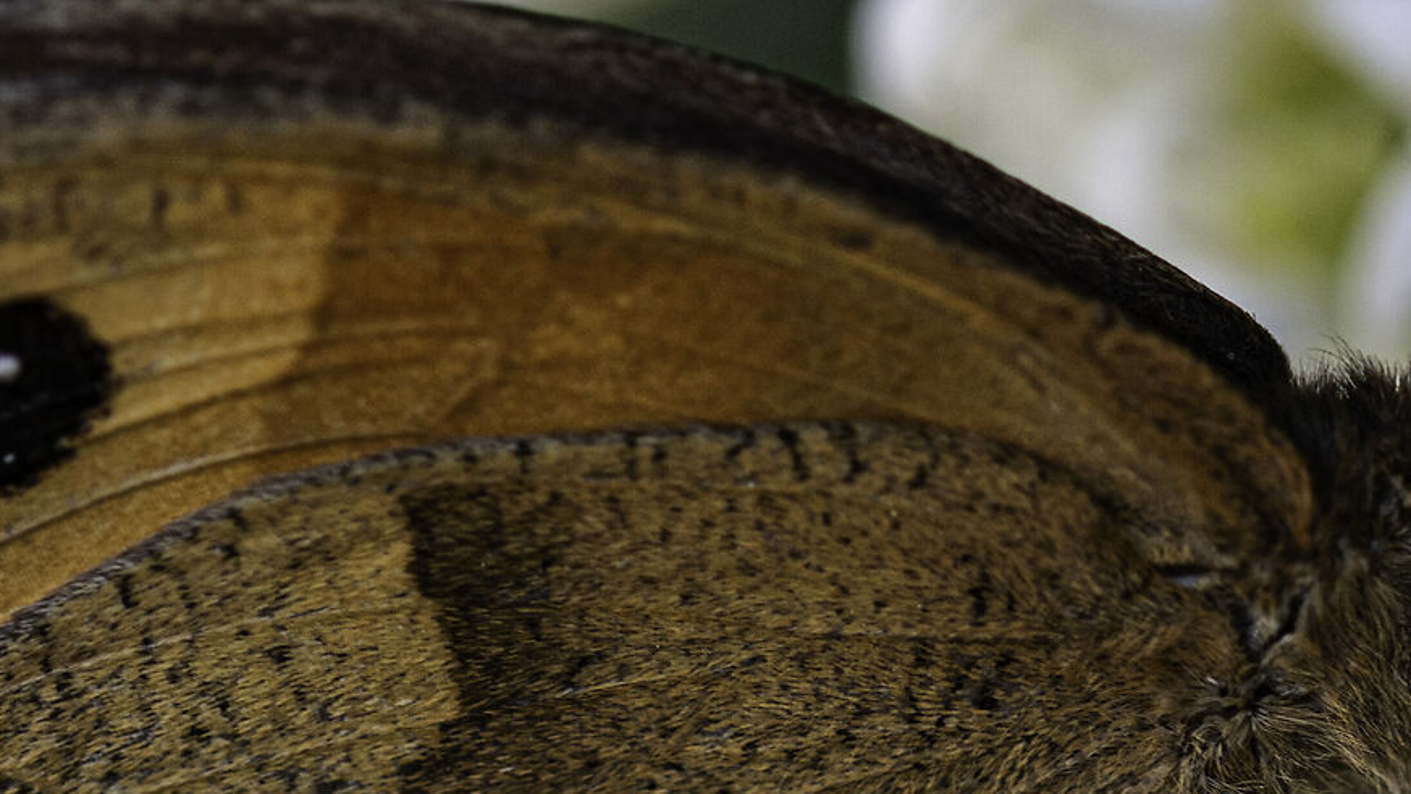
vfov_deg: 2.7
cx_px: 1230
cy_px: 606
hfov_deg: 4.8
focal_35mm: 453
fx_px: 16965
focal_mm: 105
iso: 200
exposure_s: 1/200
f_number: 6.3
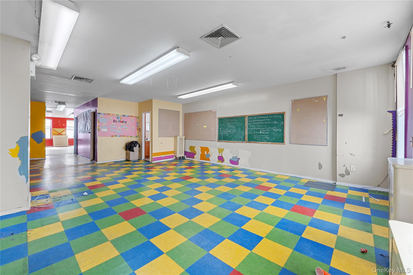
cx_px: 206
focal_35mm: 14
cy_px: 138
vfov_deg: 81.2
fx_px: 161
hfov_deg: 104.3
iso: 250
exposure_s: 1/1.25
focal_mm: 14
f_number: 10
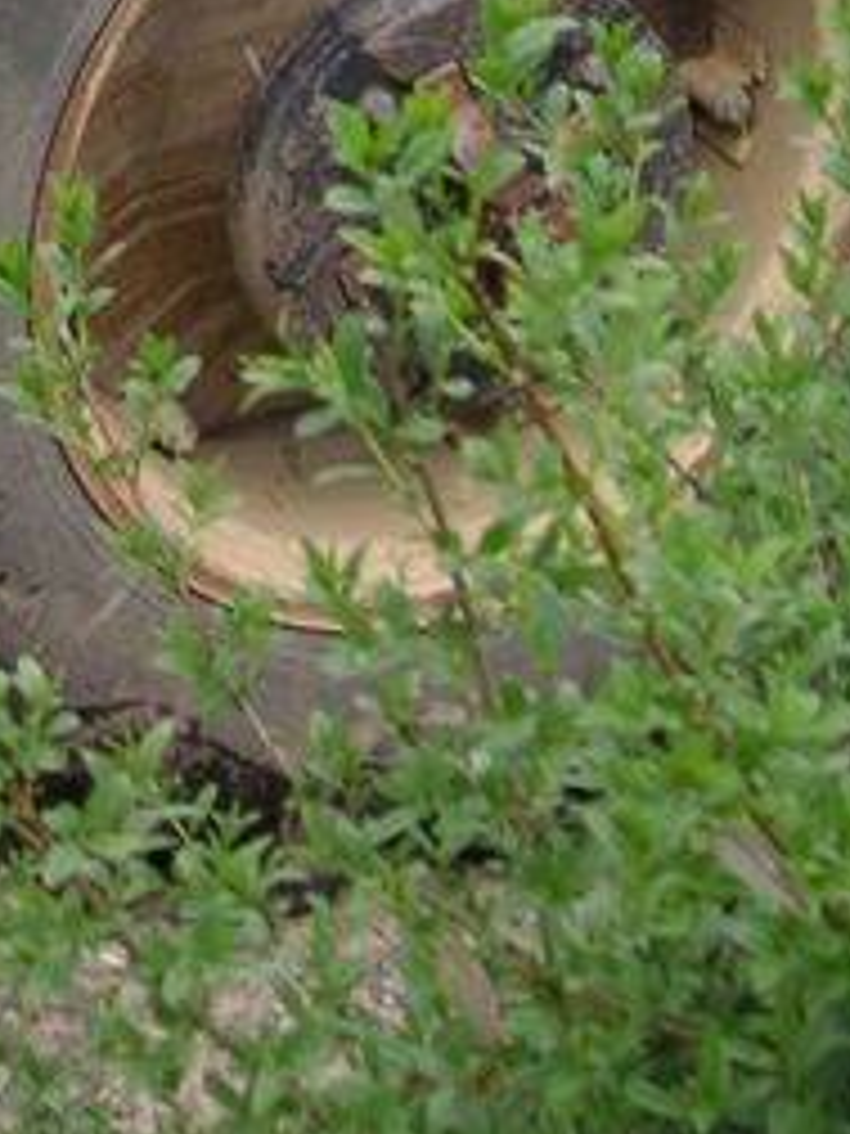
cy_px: -621
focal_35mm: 130
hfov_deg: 11.0
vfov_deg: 14.1
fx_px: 4256
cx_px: -360
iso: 50
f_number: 3
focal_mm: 6.9
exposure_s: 1/250
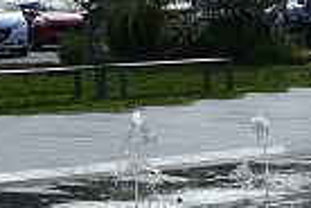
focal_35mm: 201
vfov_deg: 6.8
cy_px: -51
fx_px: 1736
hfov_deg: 10.0
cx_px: 435
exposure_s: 1/500
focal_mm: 18
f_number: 8
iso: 160
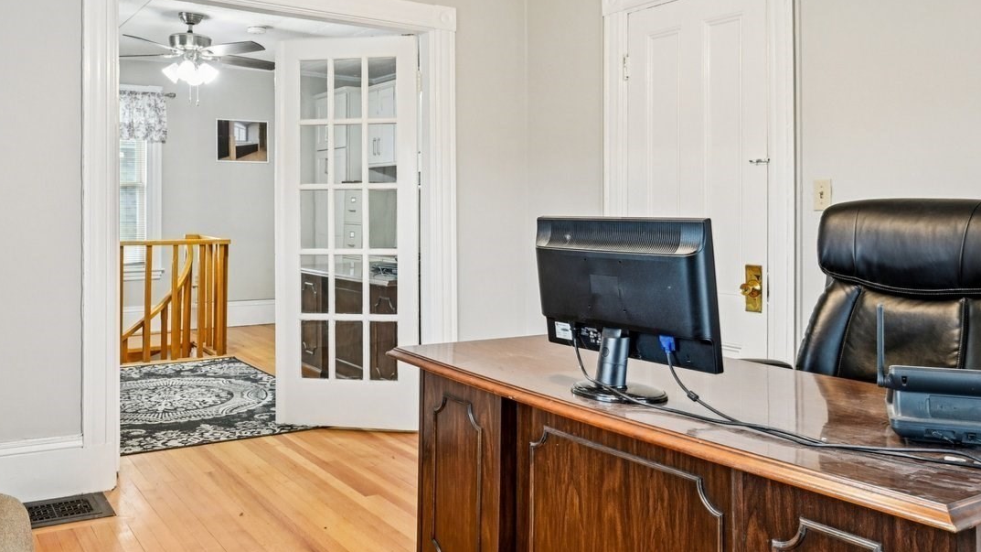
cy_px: 205
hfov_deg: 61.0
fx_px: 832
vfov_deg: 36.4
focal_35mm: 32
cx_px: 456
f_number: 8
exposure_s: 1/8
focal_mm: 16
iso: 400
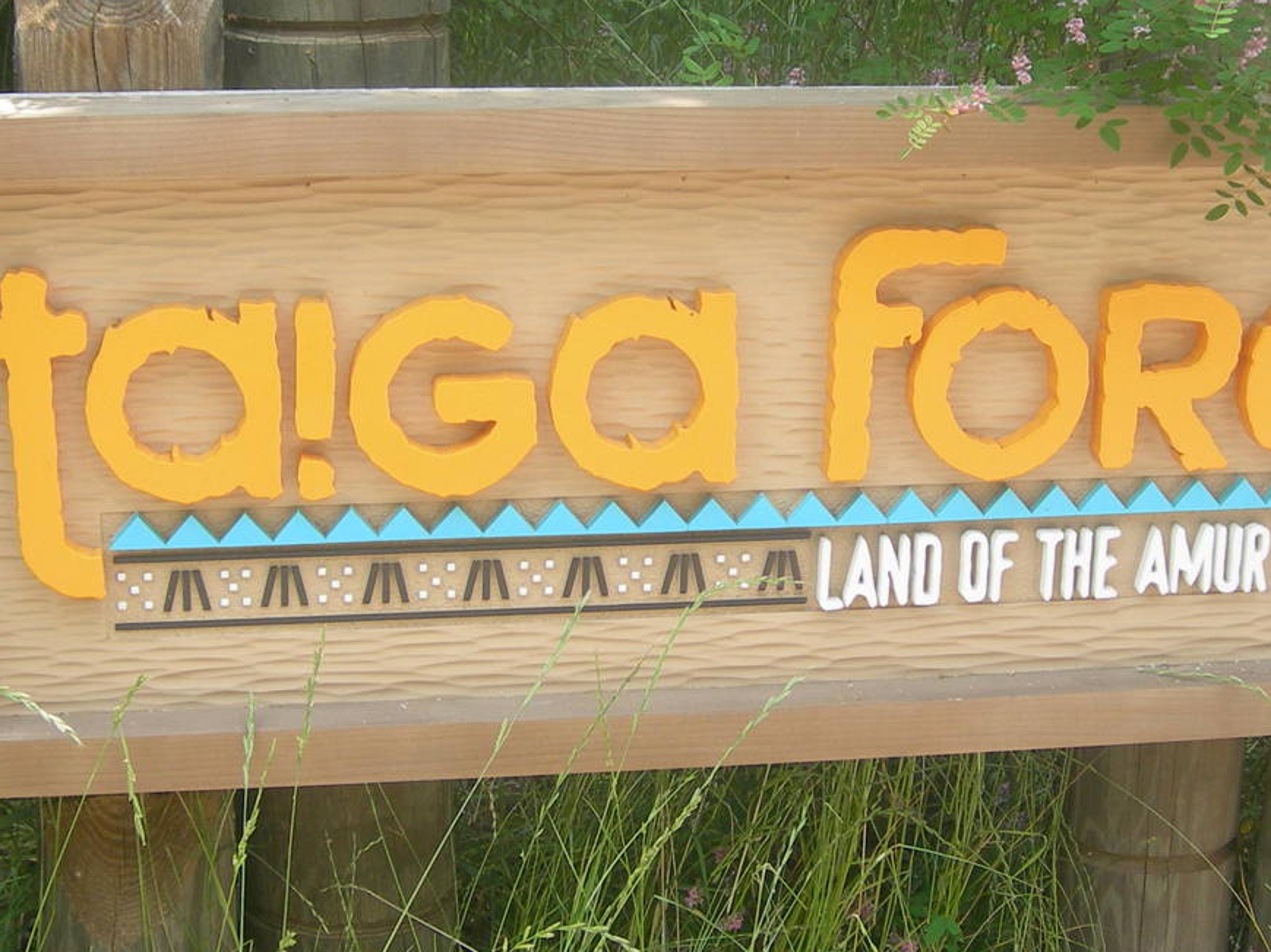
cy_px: 478
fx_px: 2569
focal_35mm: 70
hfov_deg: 27.8
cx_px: 689
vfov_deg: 21.0
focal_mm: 7.8
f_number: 2.8
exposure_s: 1/210
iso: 50
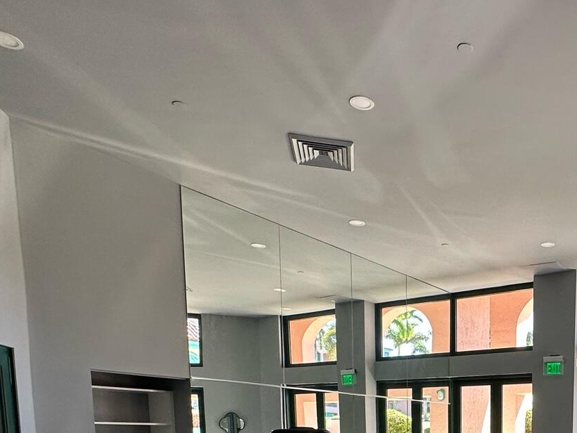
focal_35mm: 34
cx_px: 504
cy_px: 503
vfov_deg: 34.6
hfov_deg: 49.0
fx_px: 567
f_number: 2.2
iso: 100
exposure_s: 1/99
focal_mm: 2.22
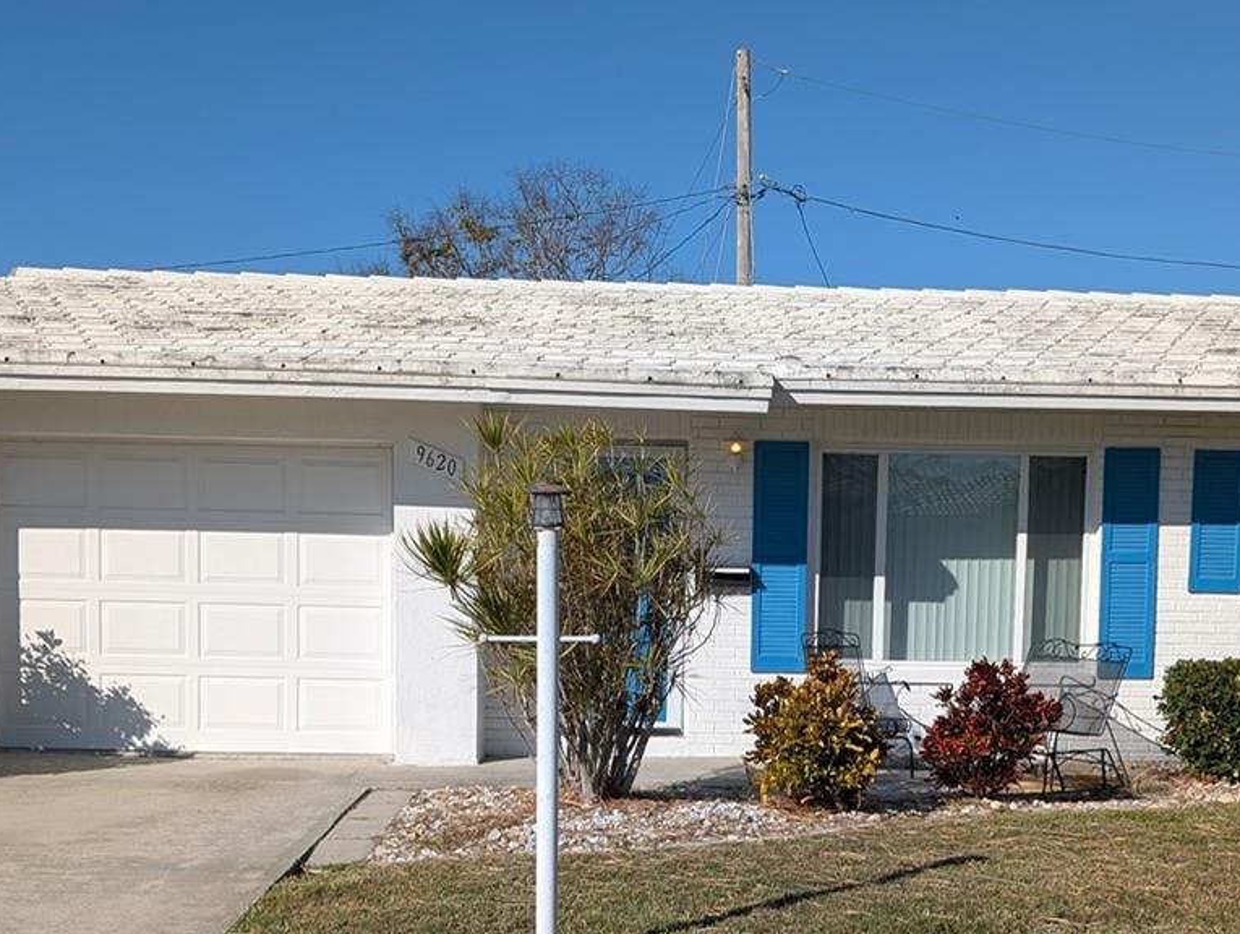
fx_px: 1794
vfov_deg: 28.5
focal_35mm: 50
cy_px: 765
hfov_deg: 38.1
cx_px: 712
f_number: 1.68
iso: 22
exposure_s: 1/2786
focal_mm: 6.9
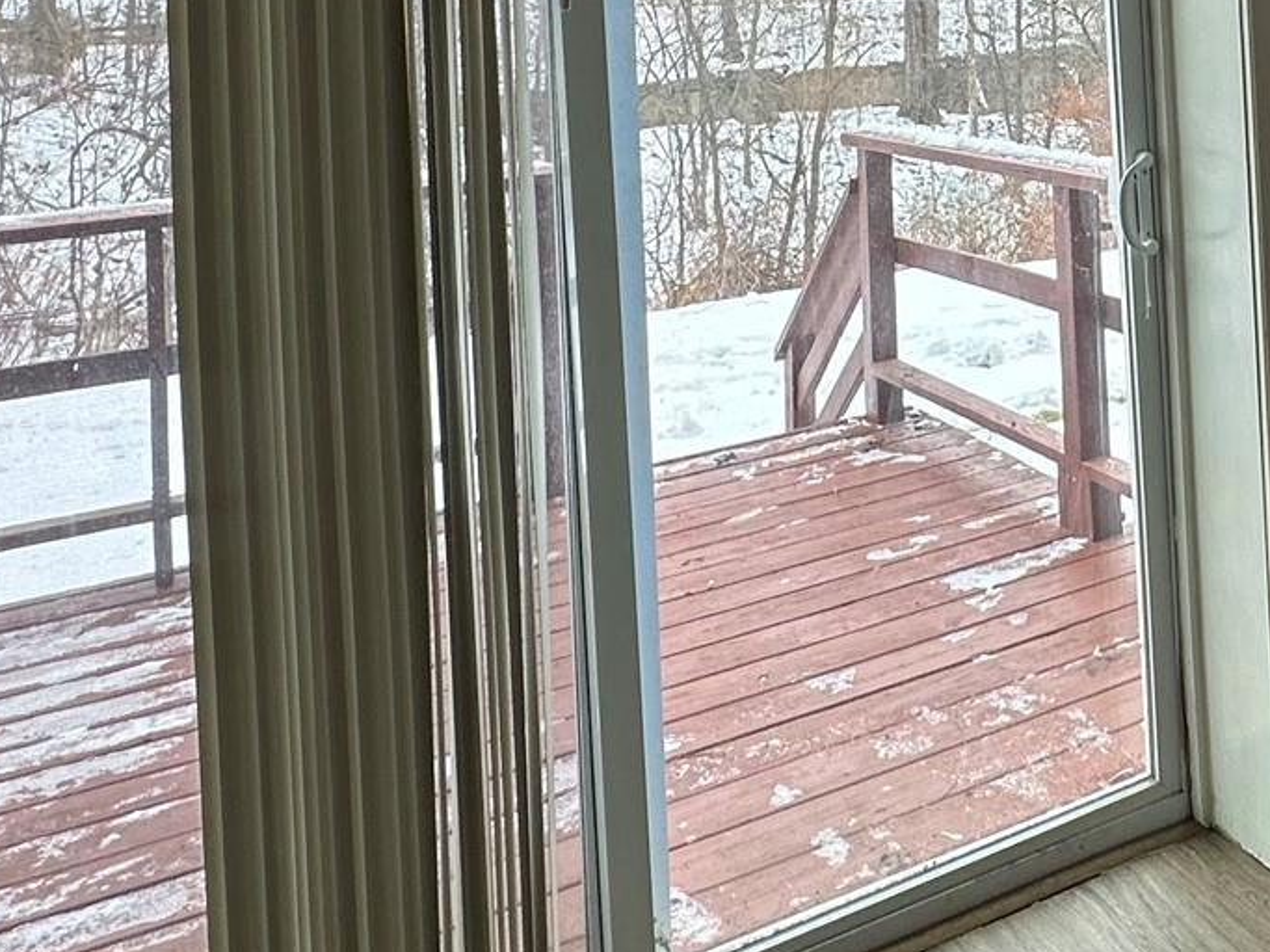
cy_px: -50
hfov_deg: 41.0
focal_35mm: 42
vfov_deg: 31.2
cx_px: 1166
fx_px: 1541
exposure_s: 1/120
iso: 50
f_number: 2.2
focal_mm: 2.22
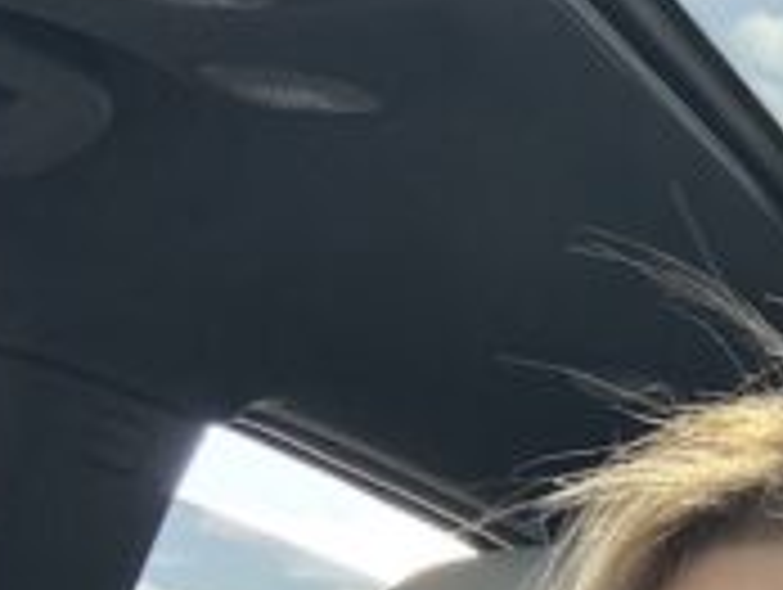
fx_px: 2356
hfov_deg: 14.5
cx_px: 1710
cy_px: 935
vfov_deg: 13.3
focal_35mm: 104
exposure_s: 1/175
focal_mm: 2.69
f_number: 1.9
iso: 25
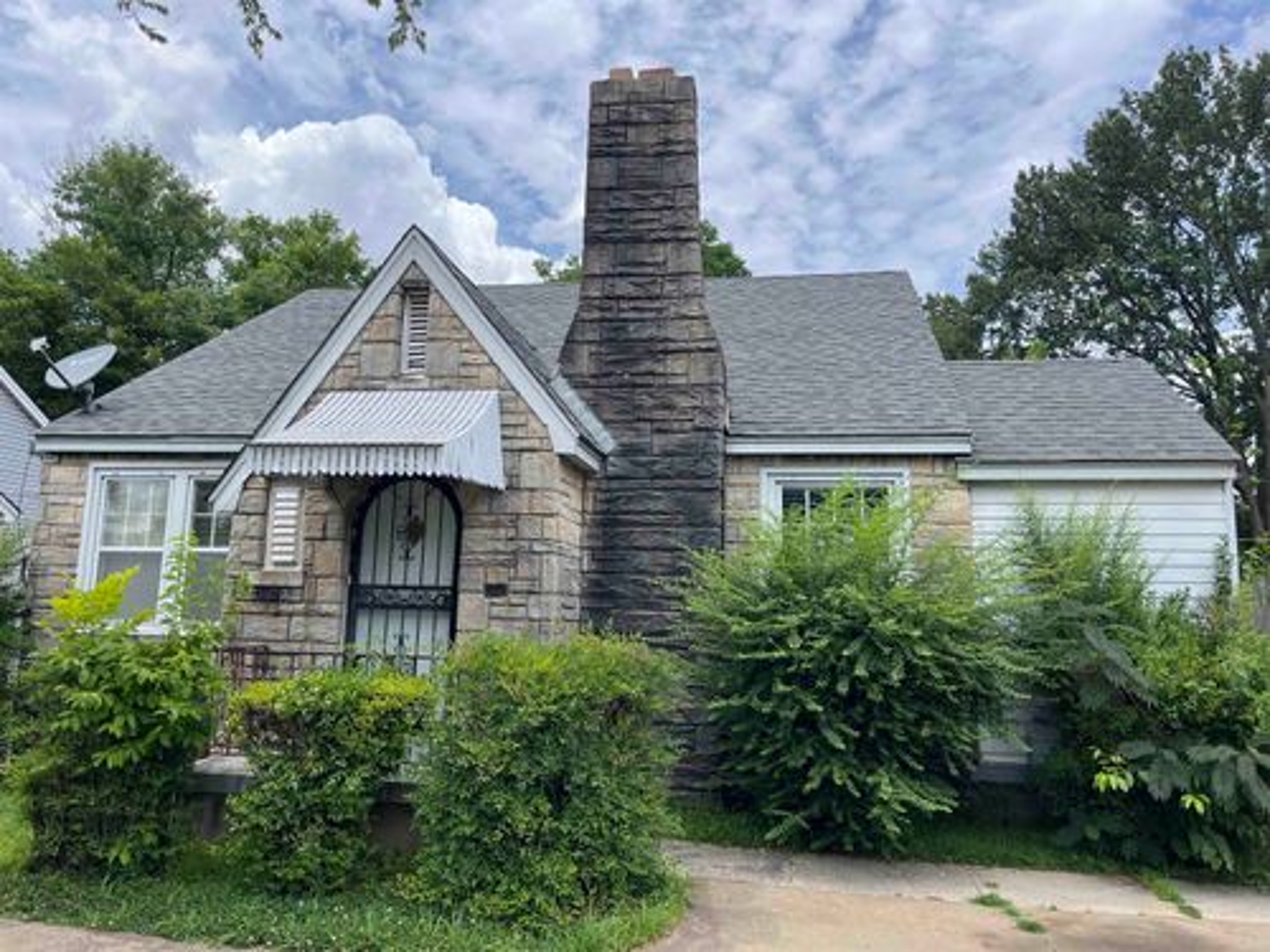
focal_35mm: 26
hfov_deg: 67.3
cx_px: 635
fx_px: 954
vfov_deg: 53.1
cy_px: 476
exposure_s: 1/1923
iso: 50
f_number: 1.6
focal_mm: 5.1
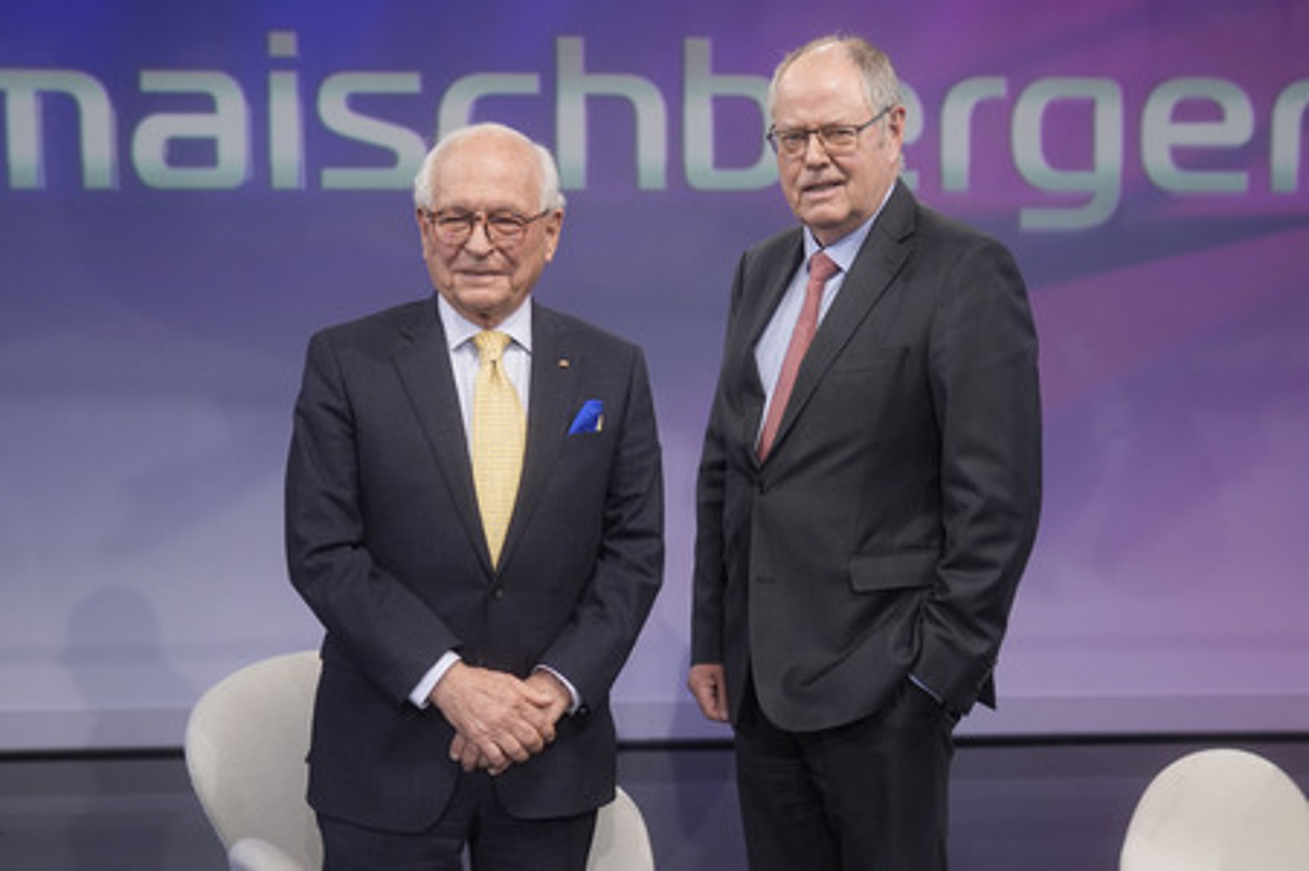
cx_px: 654
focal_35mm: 45
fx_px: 1635
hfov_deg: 43.6
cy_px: 436
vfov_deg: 29.8
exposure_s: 1/250
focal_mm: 30
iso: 640
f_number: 2.2
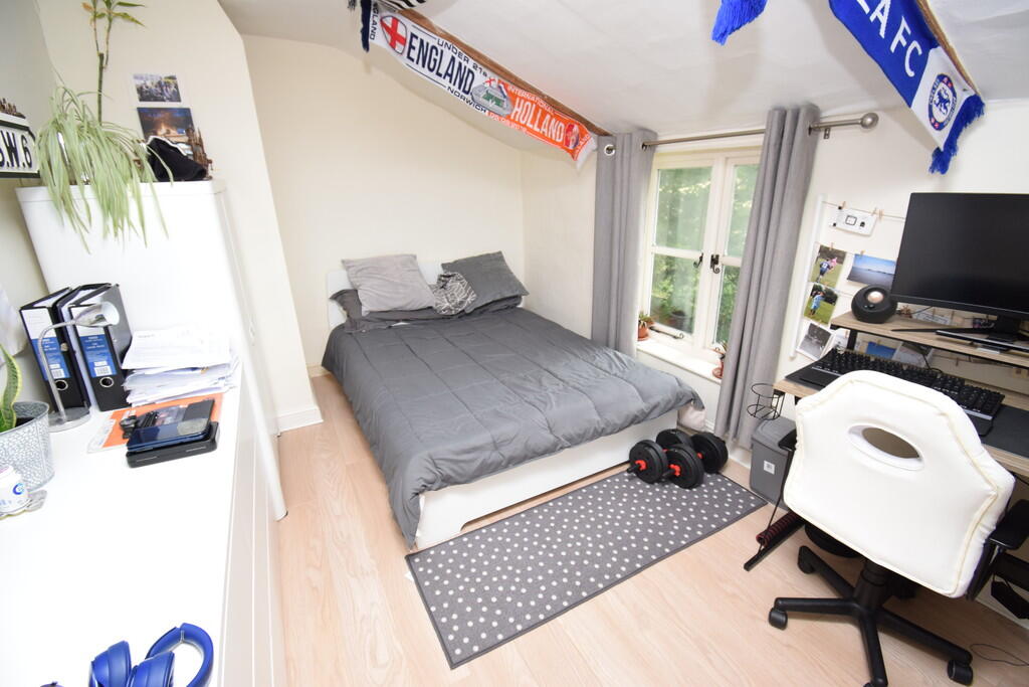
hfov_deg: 100.4
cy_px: 344
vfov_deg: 77.3
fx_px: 429
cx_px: 514
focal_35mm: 15
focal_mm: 10
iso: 800
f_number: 5
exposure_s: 1/100
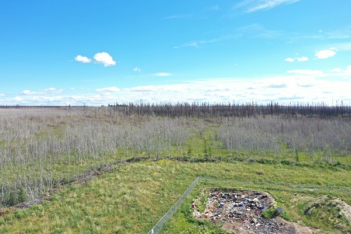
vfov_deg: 46.4
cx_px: 176
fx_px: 273
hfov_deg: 65.5
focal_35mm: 28
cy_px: 117
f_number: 5
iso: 100
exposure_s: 1/320
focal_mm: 10.26
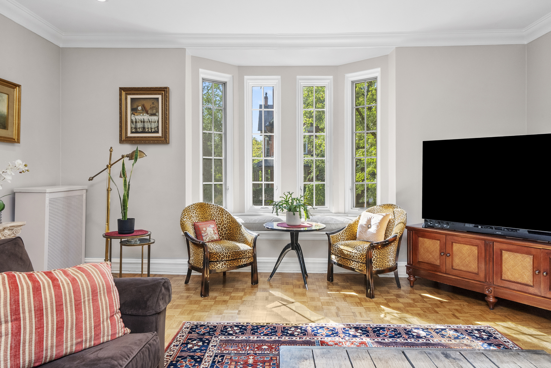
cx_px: 276
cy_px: 184
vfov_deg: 53.2
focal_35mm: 24
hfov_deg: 73.7
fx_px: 368
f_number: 11
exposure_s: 1/20
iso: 1250
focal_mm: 24
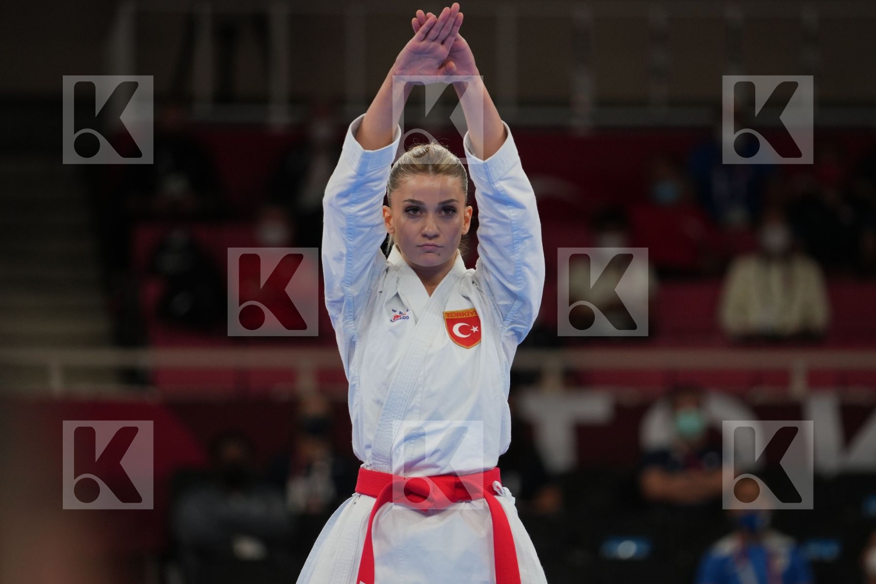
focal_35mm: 300
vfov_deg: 4.6
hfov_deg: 6.9
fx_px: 7299
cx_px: 438
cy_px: 292
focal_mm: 200
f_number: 2.8
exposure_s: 1/1000
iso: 500
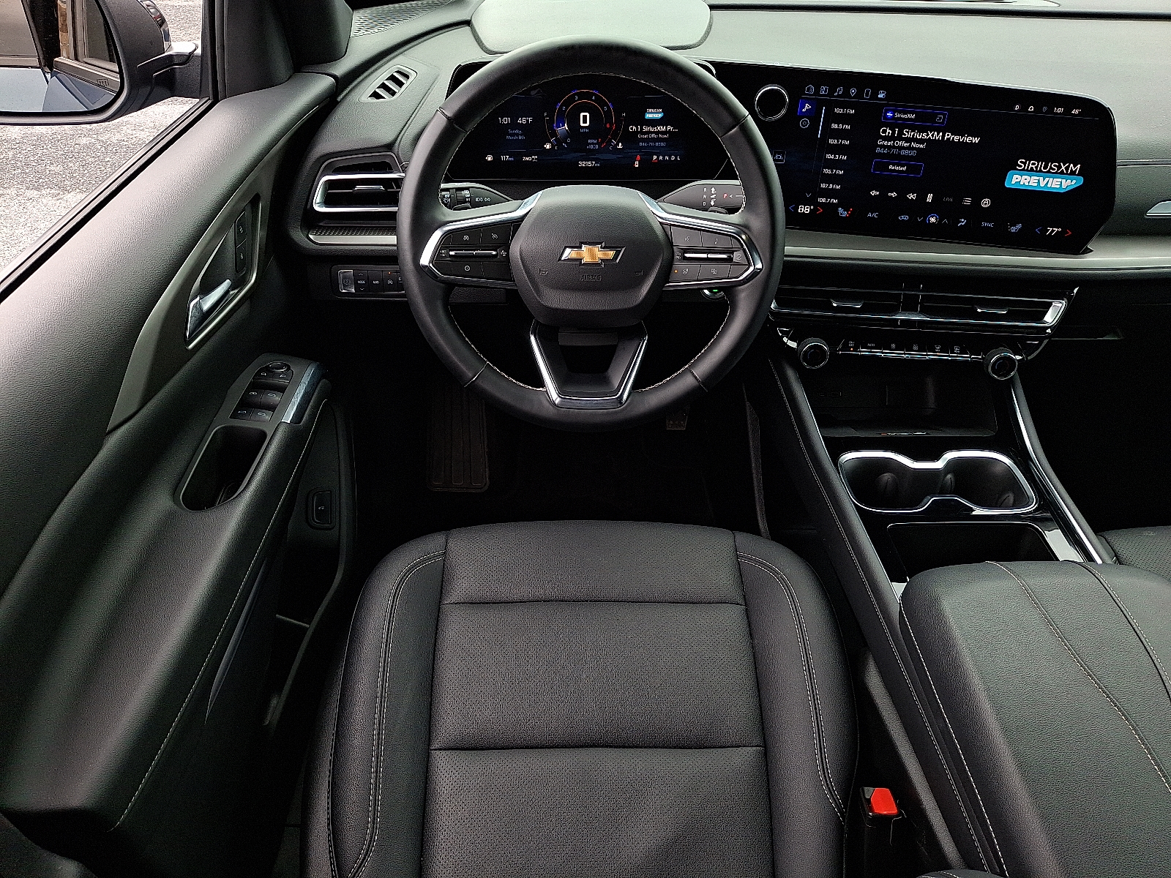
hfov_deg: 69.4
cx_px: 586
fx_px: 846
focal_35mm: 25
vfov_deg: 54.9
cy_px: 439
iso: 30
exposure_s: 1/175
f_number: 1.8
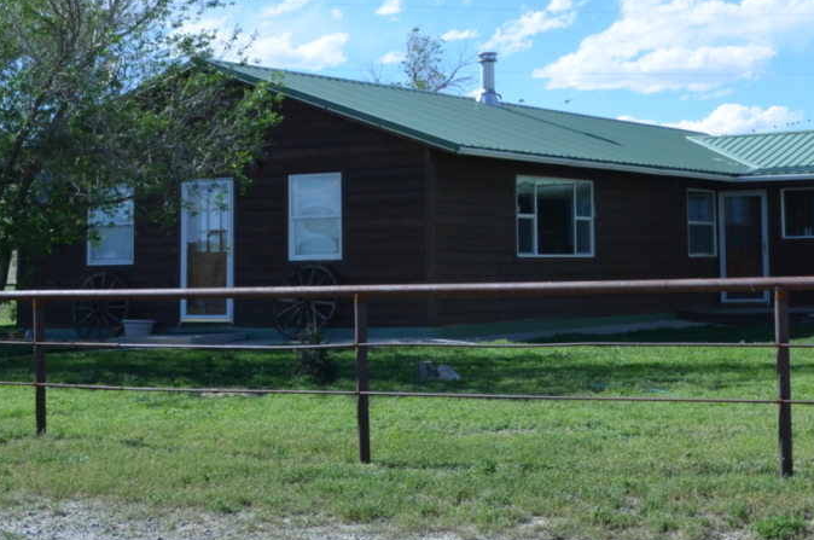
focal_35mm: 82
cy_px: 97
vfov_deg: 16.5
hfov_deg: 24.5
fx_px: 1851
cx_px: 611
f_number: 8
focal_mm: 24
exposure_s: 1/250
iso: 140
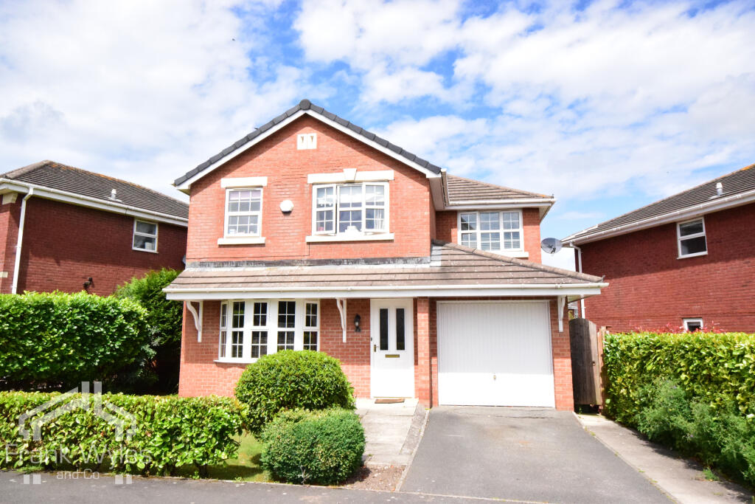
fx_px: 535
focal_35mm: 26
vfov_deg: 50.4
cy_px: 252
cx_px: 378
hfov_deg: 70.4
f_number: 22
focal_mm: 17
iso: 6400
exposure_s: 1/3200
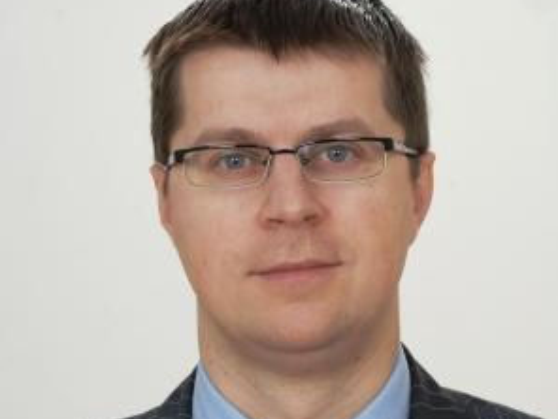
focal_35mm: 214
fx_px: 3450
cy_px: 251
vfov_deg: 6.9
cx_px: 279
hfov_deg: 9.2
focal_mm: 98
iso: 125
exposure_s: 1/125
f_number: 5.6
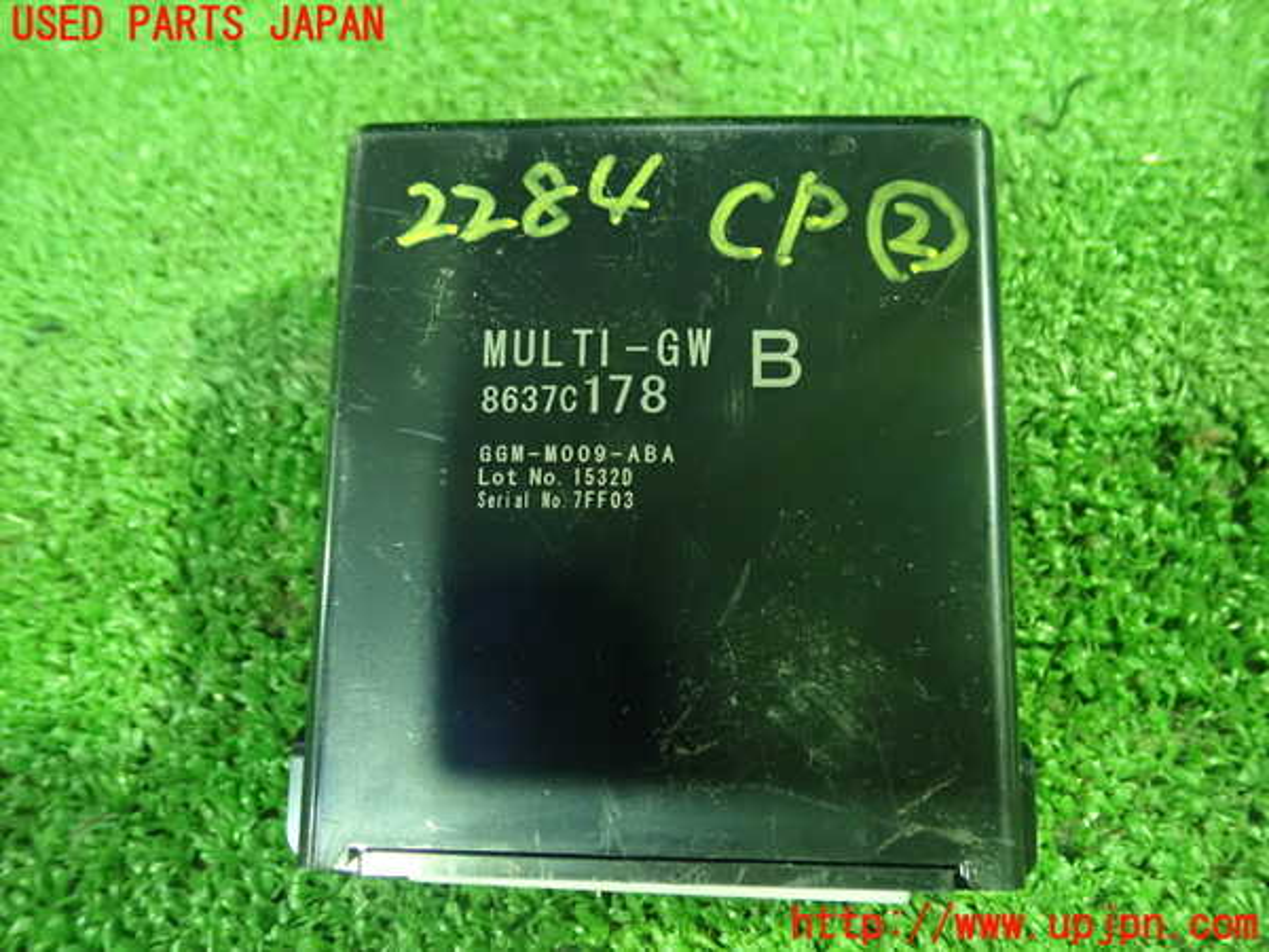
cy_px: 476
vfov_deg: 46.8
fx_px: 1100
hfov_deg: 60.0
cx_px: 634
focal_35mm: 30
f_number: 2.3
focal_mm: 5.5
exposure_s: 1/30
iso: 1600
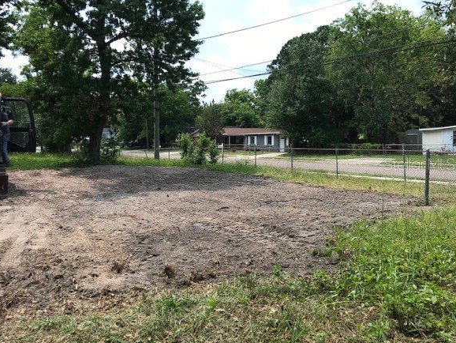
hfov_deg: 58.2
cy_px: 164
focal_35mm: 31
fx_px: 409
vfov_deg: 45.5
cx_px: 206
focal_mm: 3.99
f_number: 1.8
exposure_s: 1/1294
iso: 20
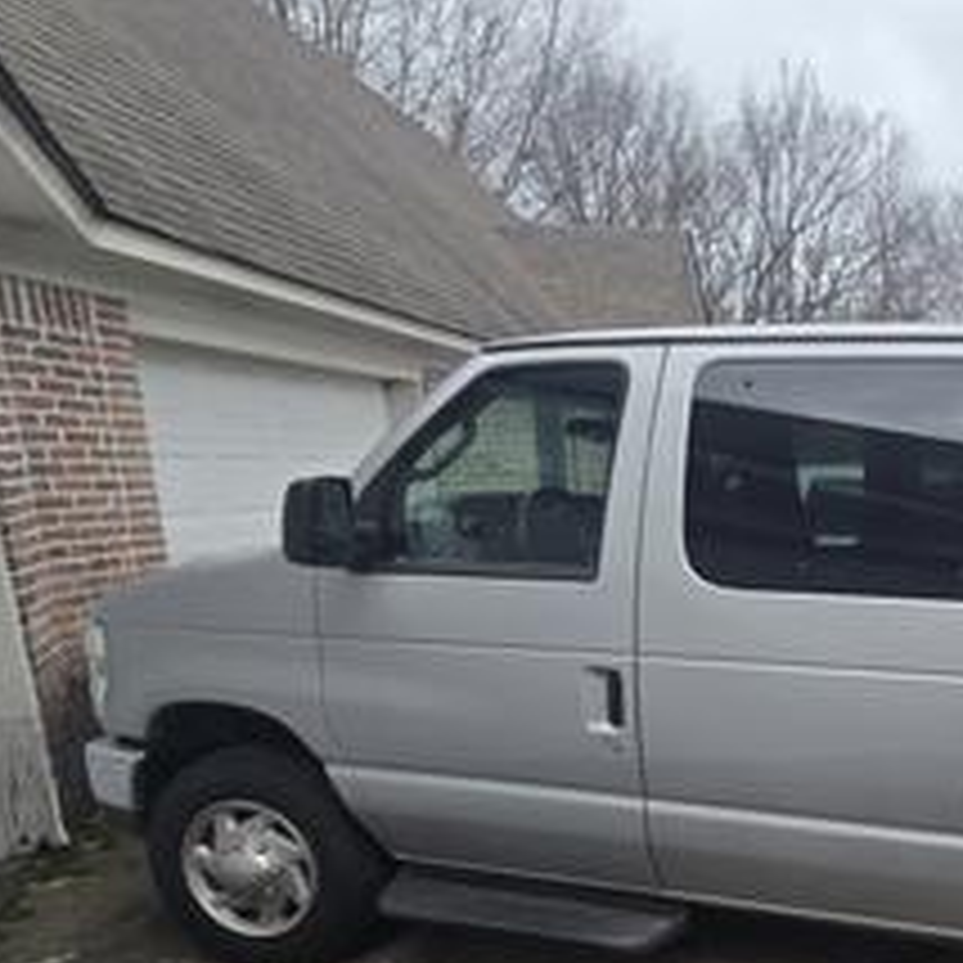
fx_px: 850
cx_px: 1026
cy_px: 693
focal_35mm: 27
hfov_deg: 46.1
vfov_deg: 56.8
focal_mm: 2.2
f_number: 2.2
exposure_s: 1/2000
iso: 160
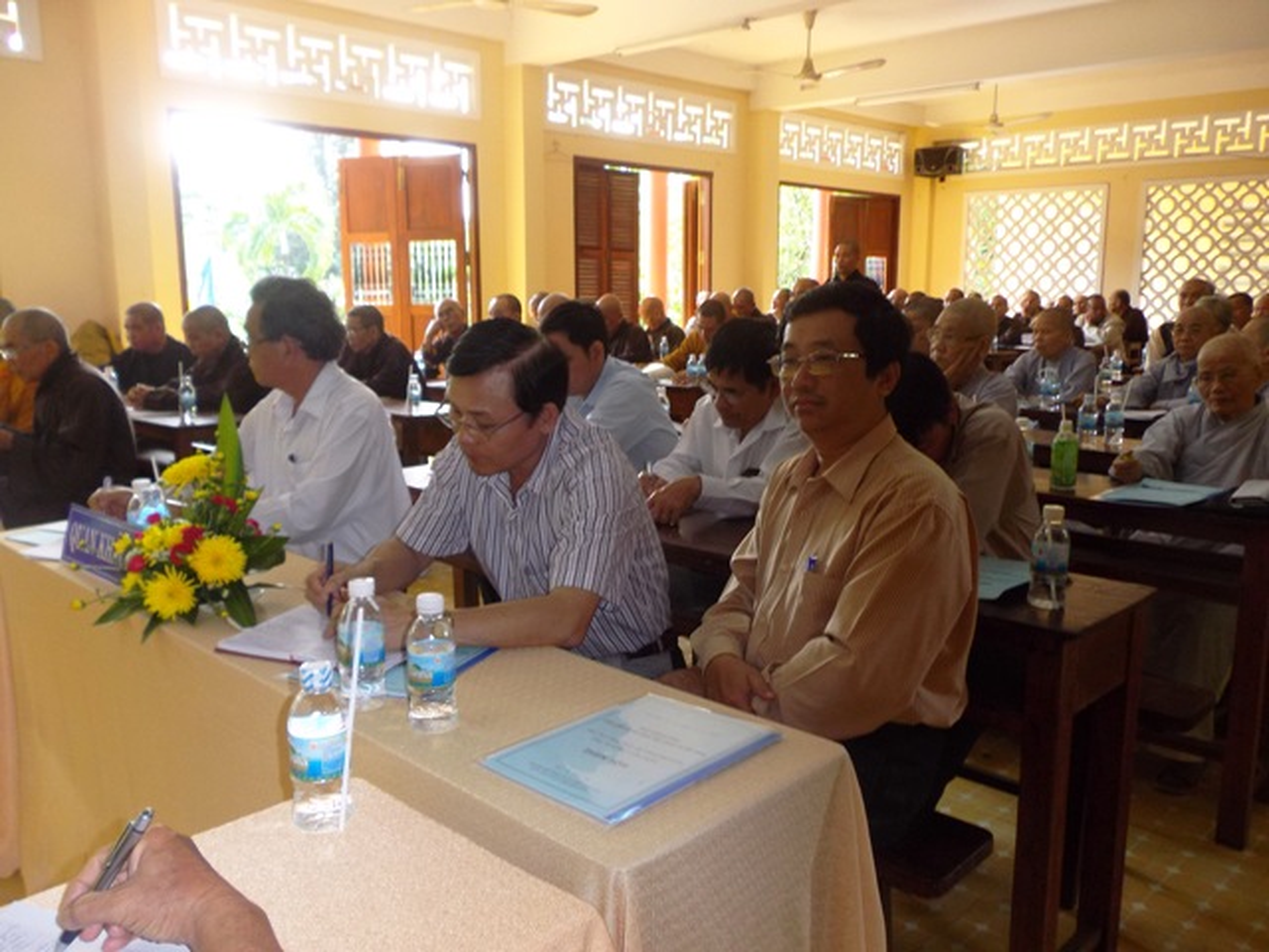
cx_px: 634
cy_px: 476
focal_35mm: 28
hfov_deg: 63.4
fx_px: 1026
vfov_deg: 49.7
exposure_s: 1/50
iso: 166
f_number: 3.1
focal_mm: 5
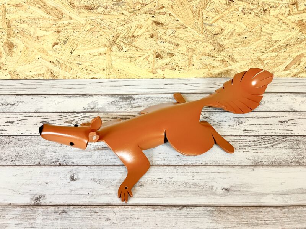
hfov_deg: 67.3
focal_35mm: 26
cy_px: 114
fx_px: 230
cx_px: 153
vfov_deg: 53.1
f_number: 1.6
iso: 160
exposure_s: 1/60
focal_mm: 5.1
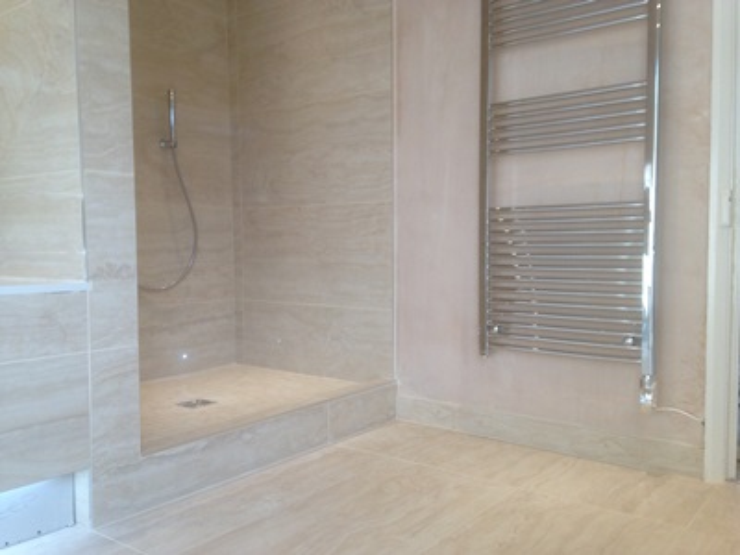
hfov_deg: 55.4
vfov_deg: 42.9
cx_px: 370
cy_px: 278
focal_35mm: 33
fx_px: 705
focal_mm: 4.12
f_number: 2.4
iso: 50
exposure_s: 1/40
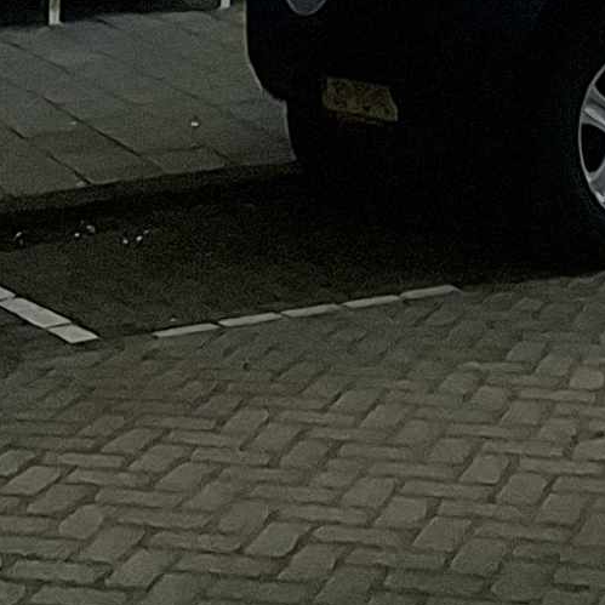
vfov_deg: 11.5
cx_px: 514
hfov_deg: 18.3
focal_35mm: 94
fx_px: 1859
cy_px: -1163
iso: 40
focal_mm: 1.74
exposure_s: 1/1037
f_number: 2.2
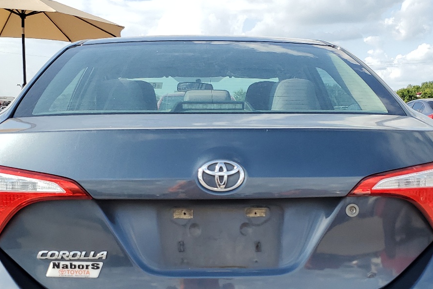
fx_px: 589
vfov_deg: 27.1
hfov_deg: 40.3
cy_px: 226
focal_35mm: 49
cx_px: 223
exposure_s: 1/2000
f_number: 1.5
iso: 50
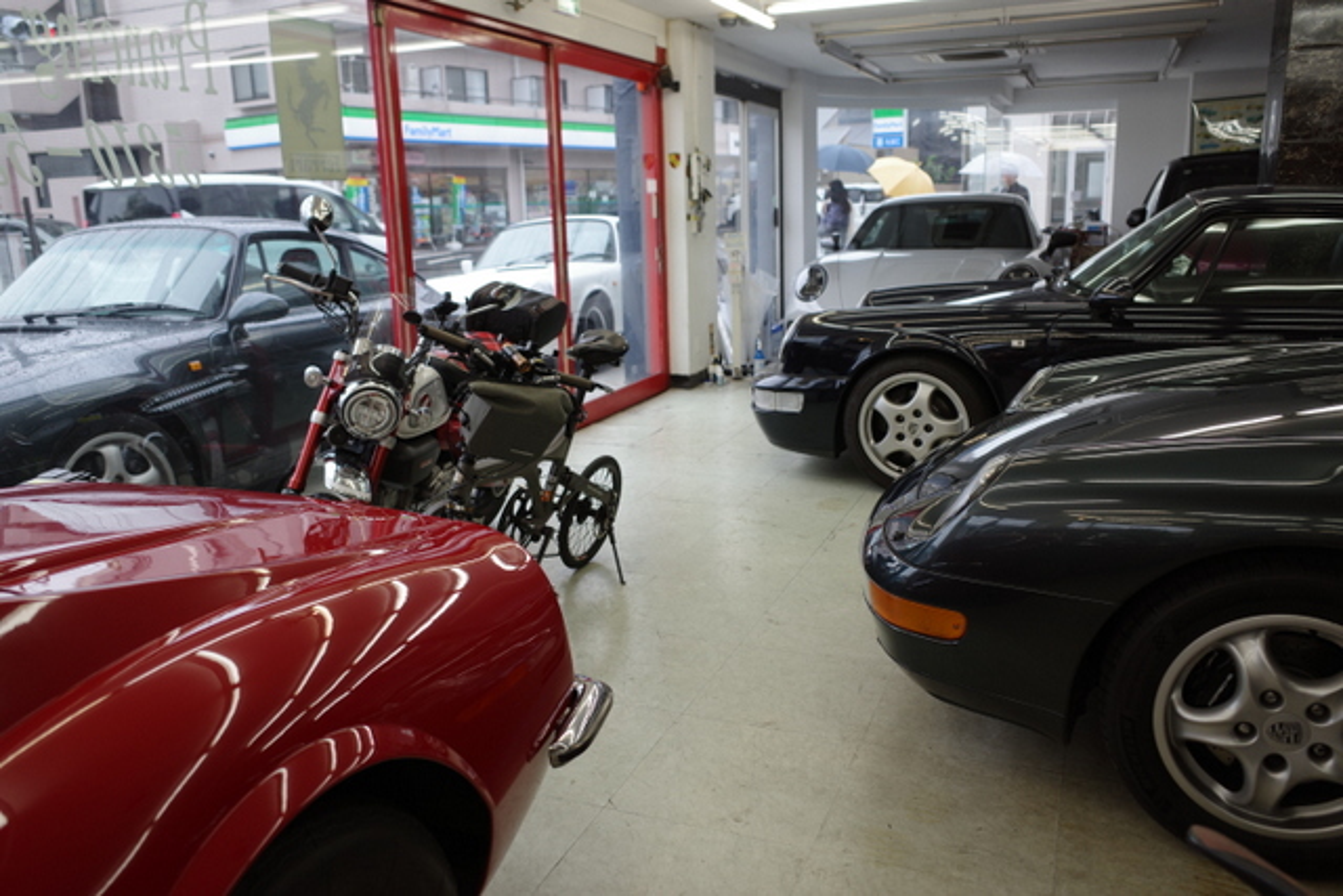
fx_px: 1045
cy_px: 448
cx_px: 672
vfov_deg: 46.4
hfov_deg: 65.5
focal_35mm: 28
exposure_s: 1/100
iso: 200
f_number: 2.8
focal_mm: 18.3
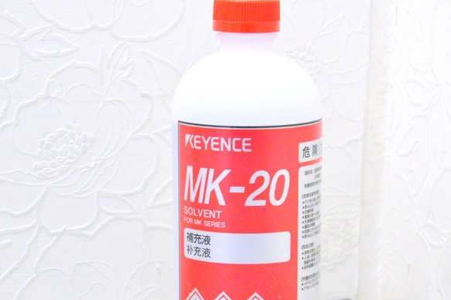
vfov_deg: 11.4
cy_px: 201
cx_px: 237
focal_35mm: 120
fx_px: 1502
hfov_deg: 17.1
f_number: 10
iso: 3200
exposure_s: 1/100
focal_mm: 52
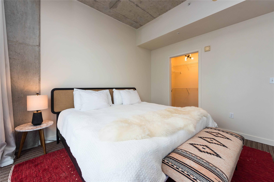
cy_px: 91
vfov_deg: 81.2
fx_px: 107
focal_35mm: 14
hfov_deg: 104.2
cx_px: 137
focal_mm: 14
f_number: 5.6
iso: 320
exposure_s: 1/125
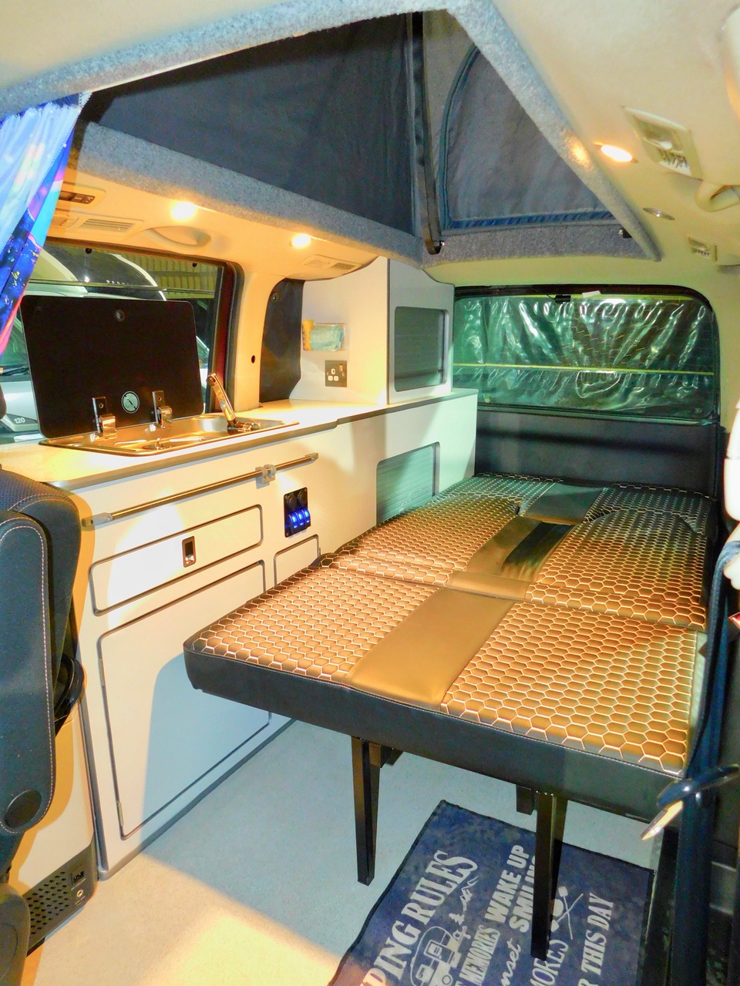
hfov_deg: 58.9
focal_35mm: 23
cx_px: 370
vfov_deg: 73.9
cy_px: 493
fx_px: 656
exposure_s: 1/8
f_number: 3
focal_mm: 4
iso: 500
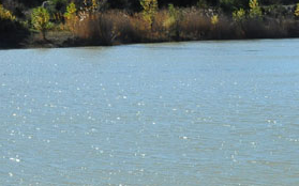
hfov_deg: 11.9
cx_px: 252
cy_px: 137
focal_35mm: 175
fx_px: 1425
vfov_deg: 7.5
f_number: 16
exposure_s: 1/250
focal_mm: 32
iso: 400
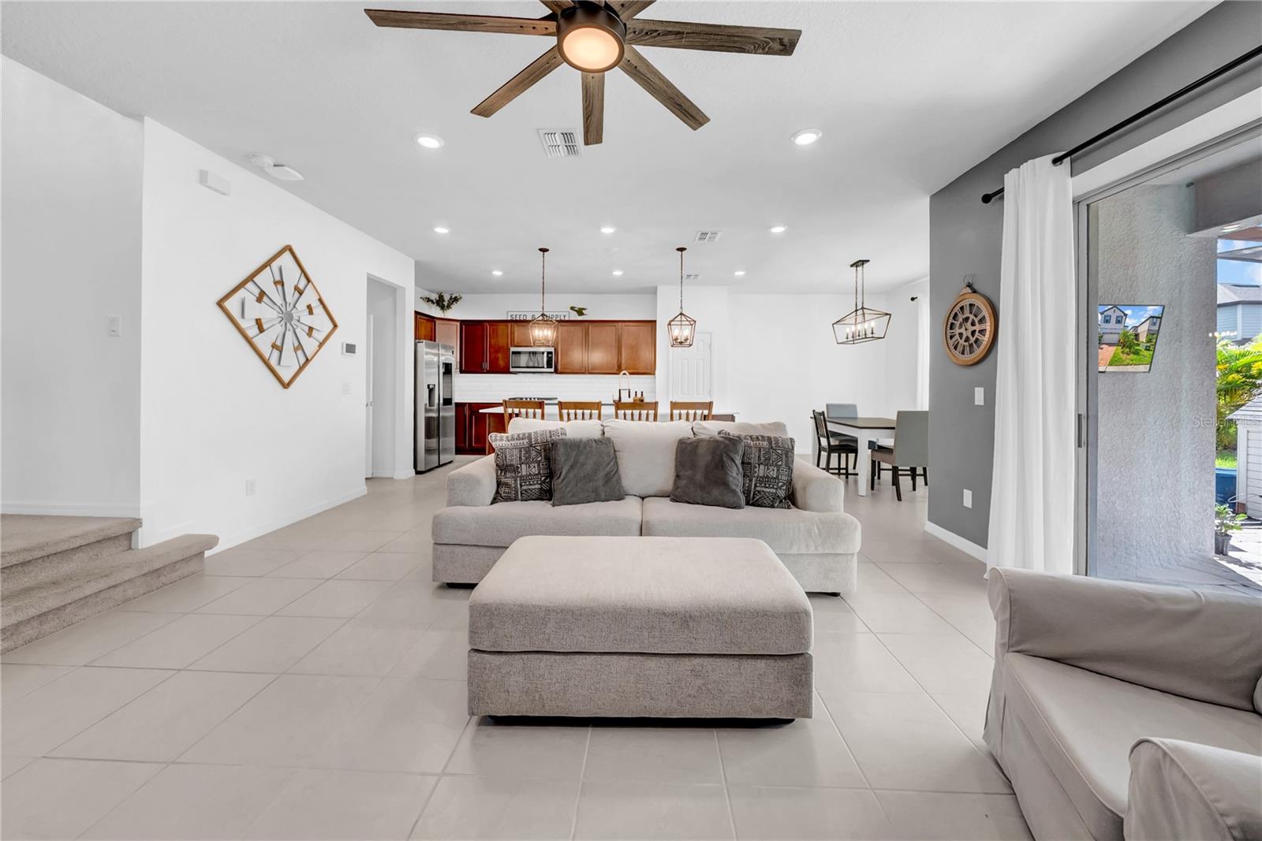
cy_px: 420
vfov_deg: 90.0
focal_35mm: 12
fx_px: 421
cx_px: 631
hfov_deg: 112.6
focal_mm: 12
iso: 800
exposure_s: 1/20
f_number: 7.1
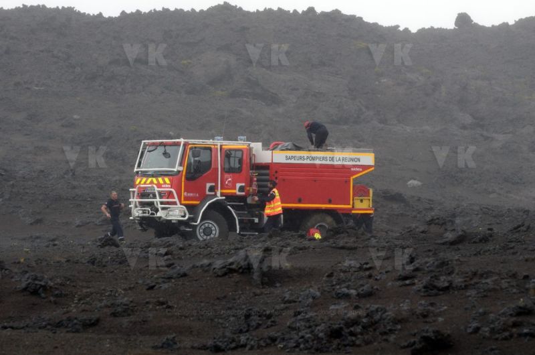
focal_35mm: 300
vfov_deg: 4.6
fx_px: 4449
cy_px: 178
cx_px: 268
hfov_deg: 6.9
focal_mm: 200
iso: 250
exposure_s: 1/640
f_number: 8
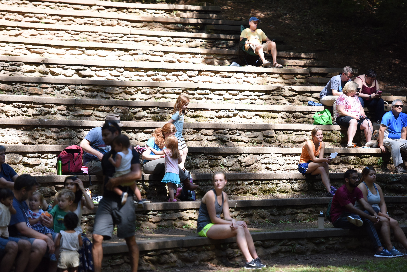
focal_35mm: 160
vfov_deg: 8.6
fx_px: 1809
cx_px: 204
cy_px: 136
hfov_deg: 12.8
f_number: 2.8
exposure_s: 1/2500
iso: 1250
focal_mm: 160
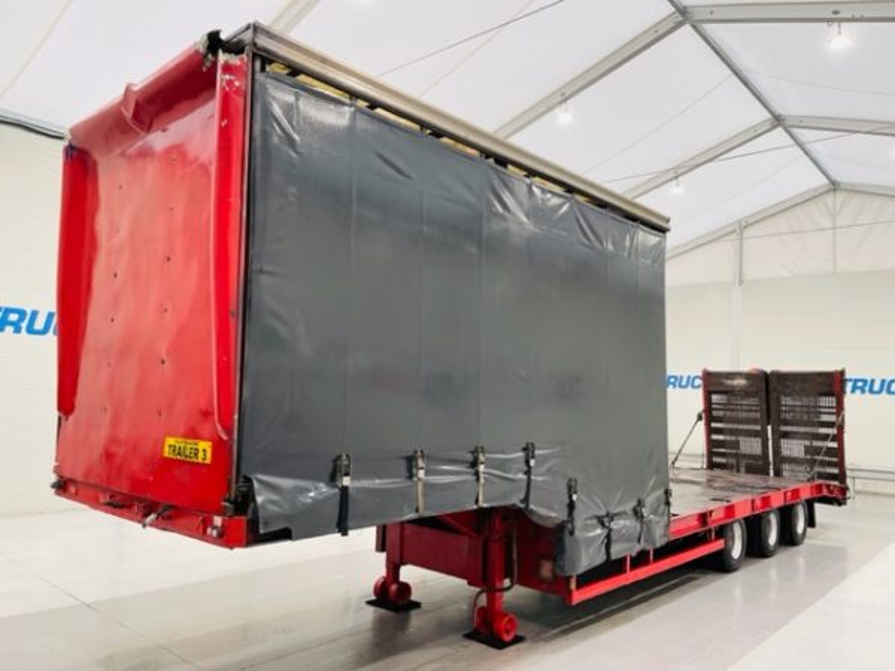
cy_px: 336
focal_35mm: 26
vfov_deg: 53.1
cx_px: 448
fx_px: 672
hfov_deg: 67.3
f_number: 1.6
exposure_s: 1/100
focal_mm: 5.1
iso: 125
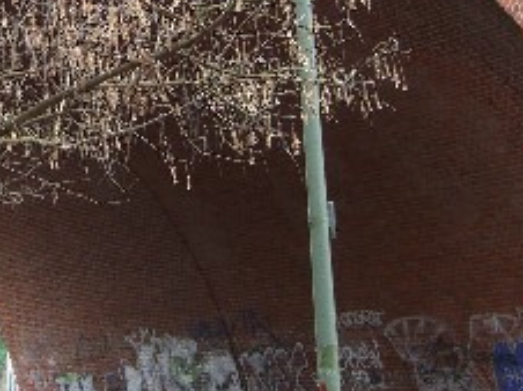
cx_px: 57
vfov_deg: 14.9
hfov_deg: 19.7
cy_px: 27
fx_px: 1479
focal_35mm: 98
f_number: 2.8
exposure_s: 1/30
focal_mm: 7.9
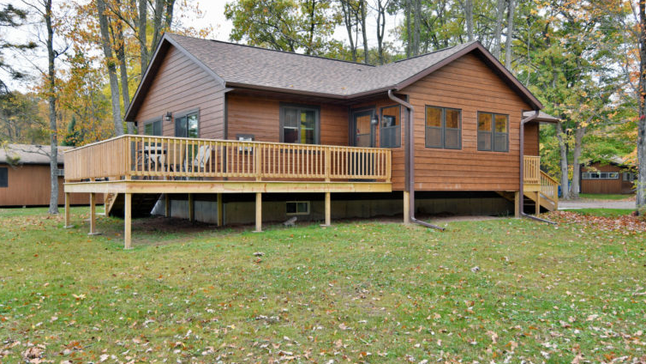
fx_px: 548
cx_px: 320
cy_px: 191
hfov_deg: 61.0
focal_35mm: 32
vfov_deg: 36.7
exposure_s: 1/40
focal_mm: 20
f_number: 5.6
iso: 100
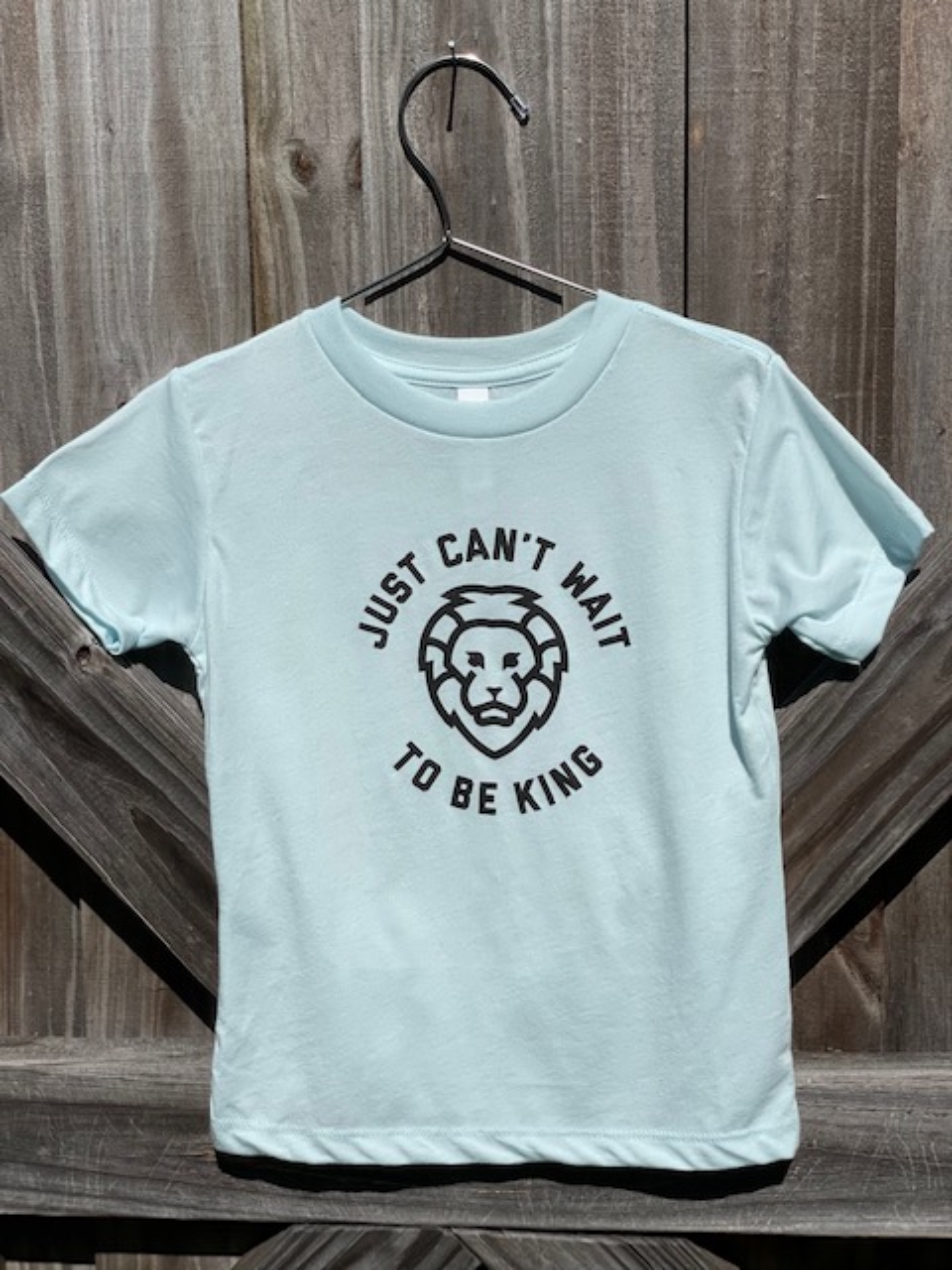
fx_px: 1907
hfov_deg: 28.0
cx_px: 476
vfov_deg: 36.8
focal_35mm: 52
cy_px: 635
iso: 32
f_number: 2
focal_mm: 6
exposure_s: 1/6849
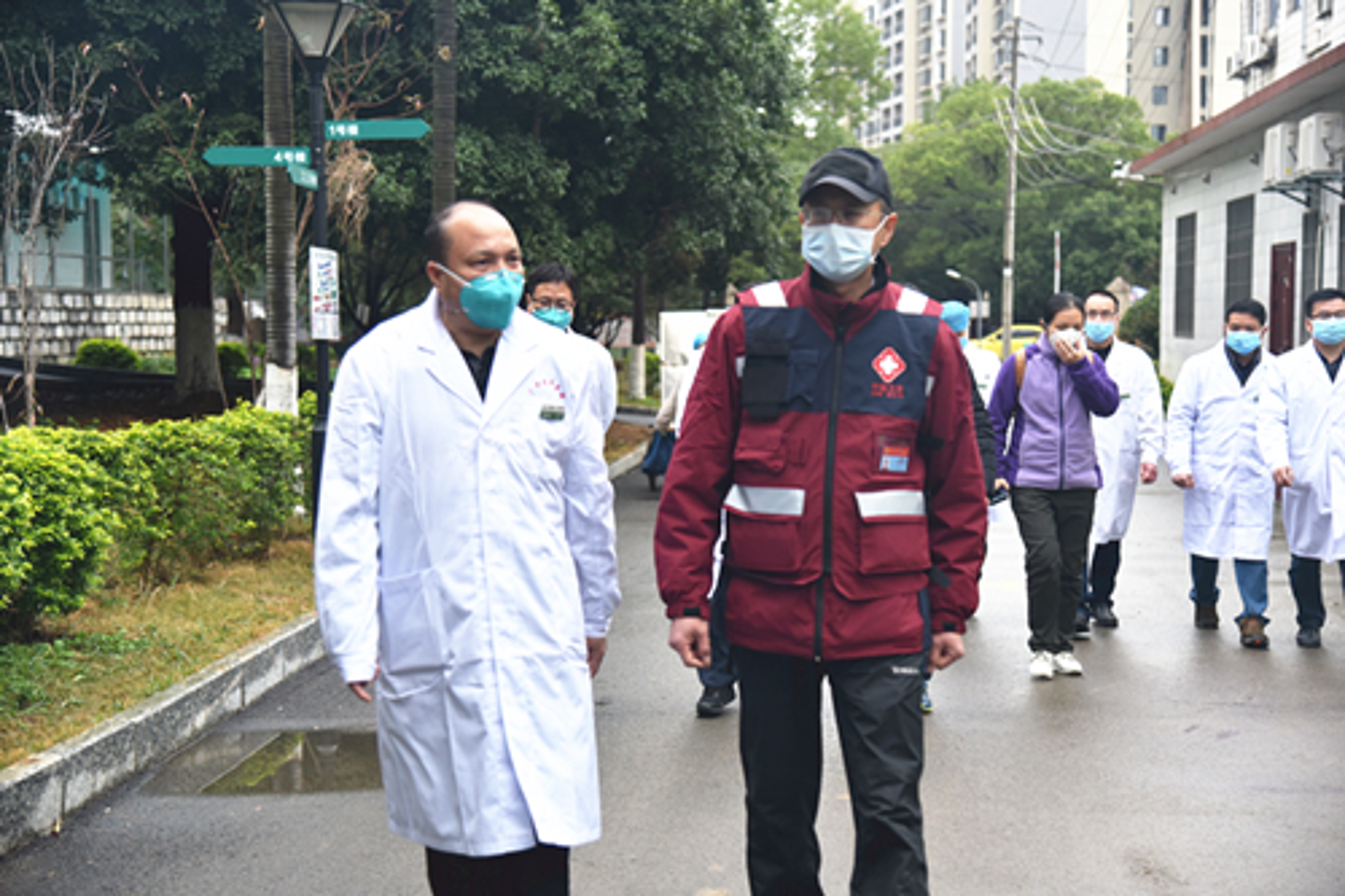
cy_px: 448
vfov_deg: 23.4
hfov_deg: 34.5
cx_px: 672
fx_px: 2166
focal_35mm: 58
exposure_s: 1/250
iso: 800
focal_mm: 58
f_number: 4
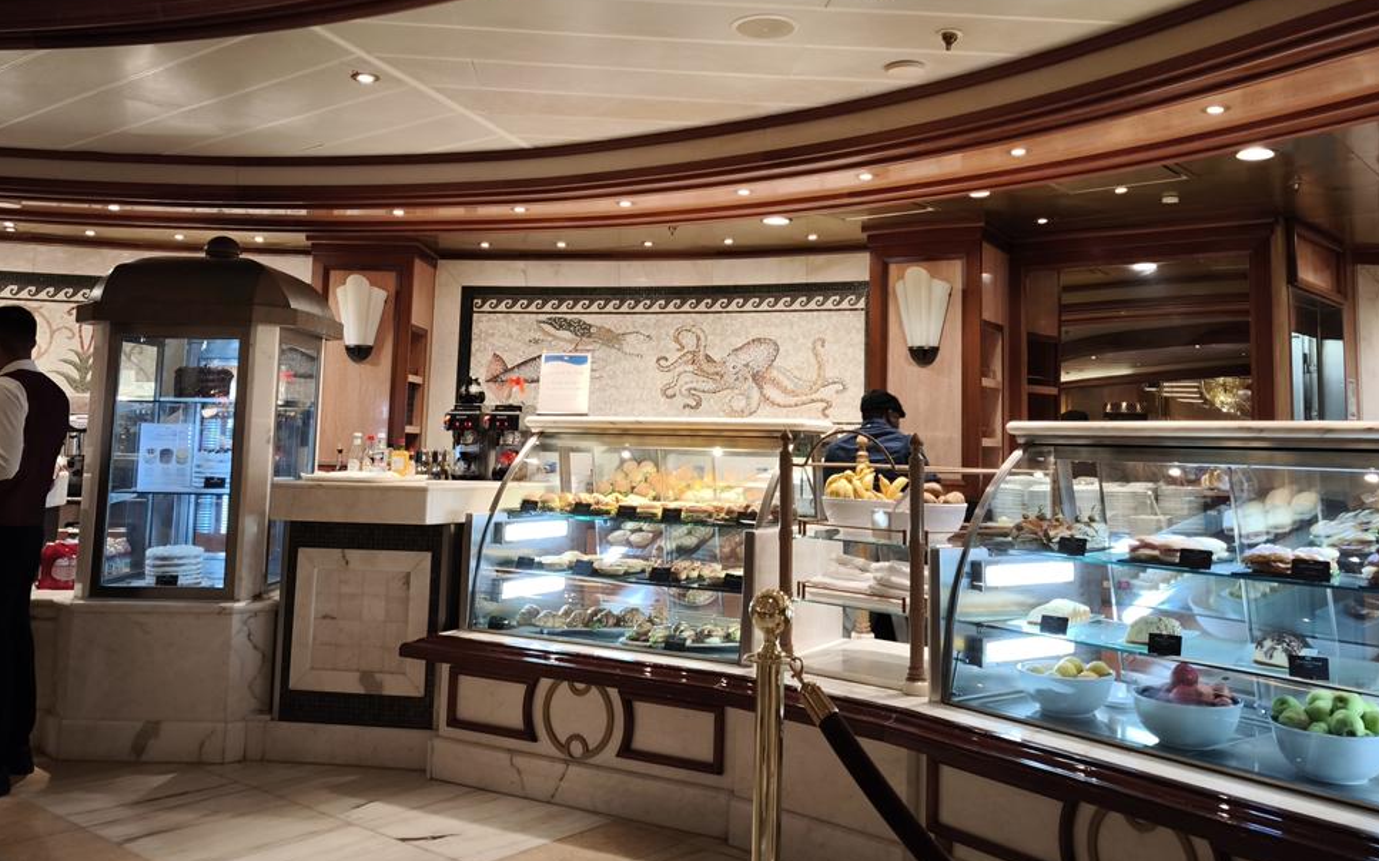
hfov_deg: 61.2
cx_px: 711
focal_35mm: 31
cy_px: 294
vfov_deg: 40.1
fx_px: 1165
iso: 400
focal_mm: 6.57
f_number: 1.6
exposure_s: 1/60
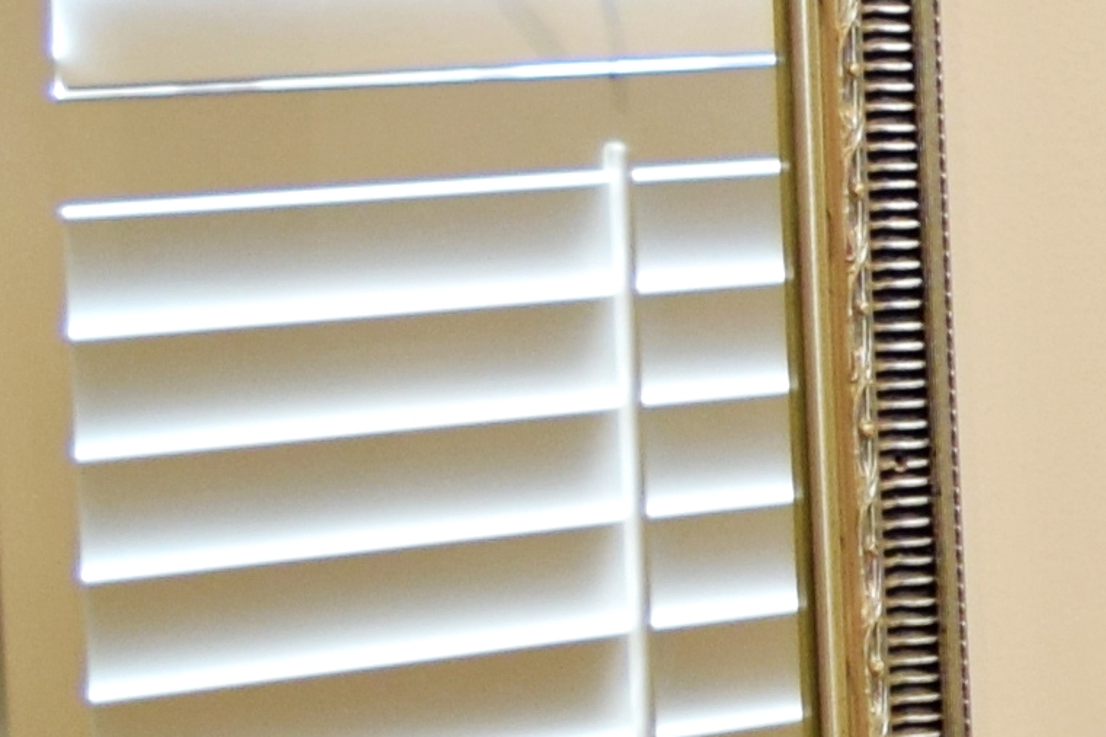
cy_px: 555
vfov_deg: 6.4
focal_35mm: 213
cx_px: 3488
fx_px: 6542
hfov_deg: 8.1
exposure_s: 1/30
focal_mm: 18
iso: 280
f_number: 3.5
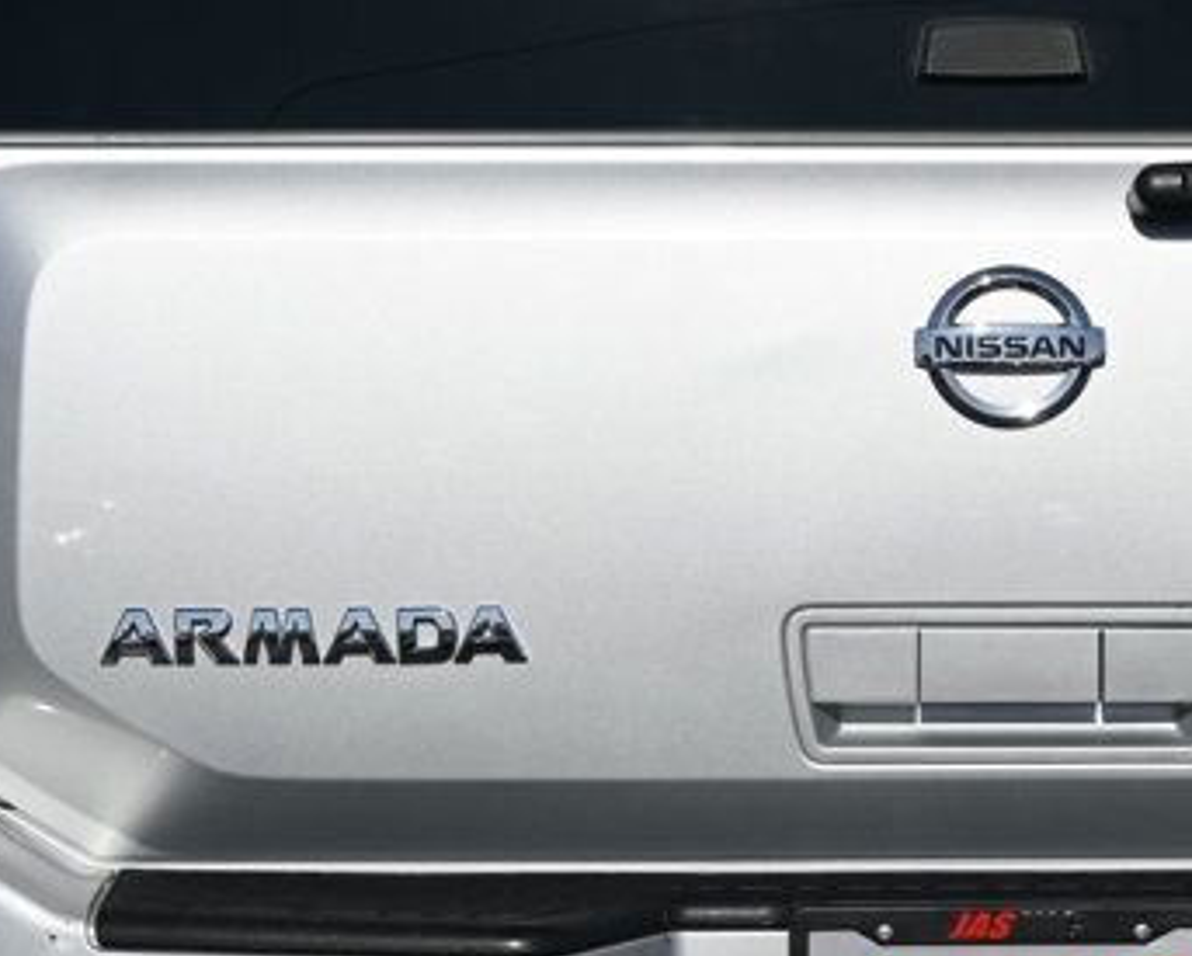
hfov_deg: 10.7
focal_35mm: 180
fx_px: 6370
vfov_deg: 8.6
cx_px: 977
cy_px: 400
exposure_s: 1/400
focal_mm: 43
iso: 100
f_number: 7.1
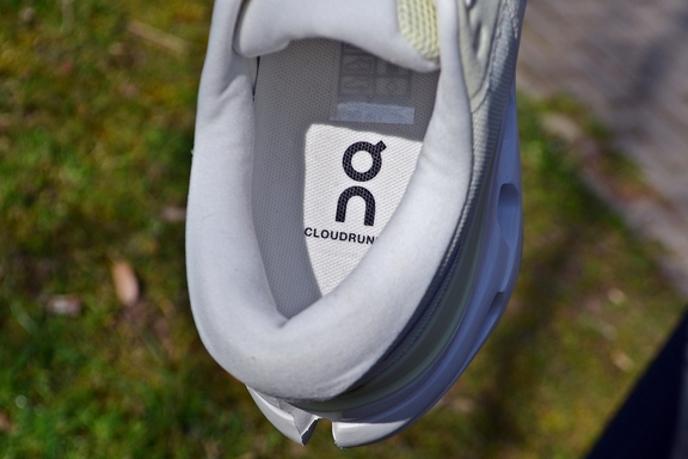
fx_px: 1319
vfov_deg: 19.7
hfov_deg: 29.2
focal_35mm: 69
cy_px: 230
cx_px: 344
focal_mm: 46
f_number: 8
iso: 100
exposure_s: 1/500
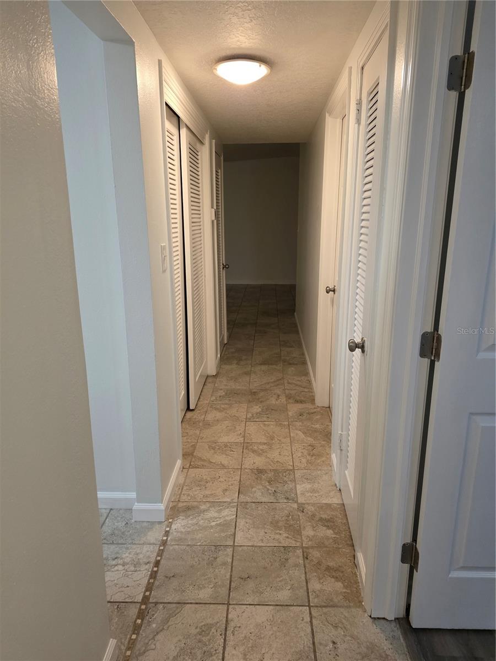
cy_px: 330
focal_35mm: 23
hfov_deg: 58.9
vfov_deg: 73.9
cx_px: 248
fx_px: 439
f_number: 1.7
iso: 640
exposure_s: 1/120
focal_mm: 6.25
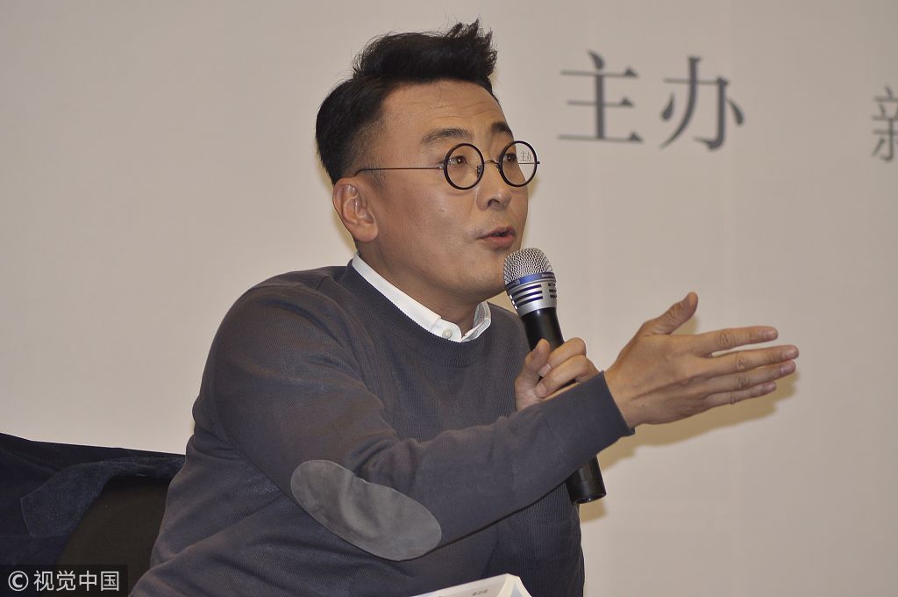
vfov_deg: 5.4
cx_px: 449
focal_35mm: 255
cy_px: 298
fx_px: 6353
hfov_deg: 8.1
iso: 400
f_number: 4.5
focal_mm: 170
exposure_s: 1/160
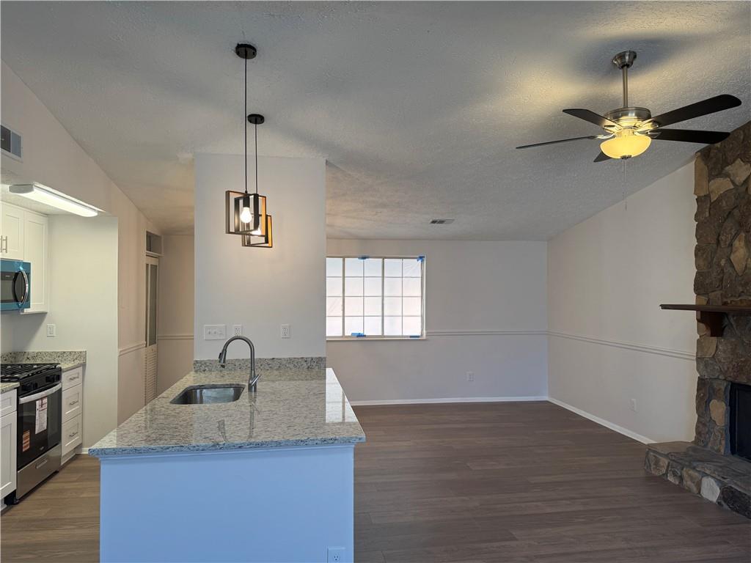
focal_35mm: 24
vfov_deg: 56.8
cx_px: 376
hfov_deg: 71.6
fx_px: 521
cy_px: 282
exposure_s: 1/120
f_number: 1.78
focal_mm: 6.76
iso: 100
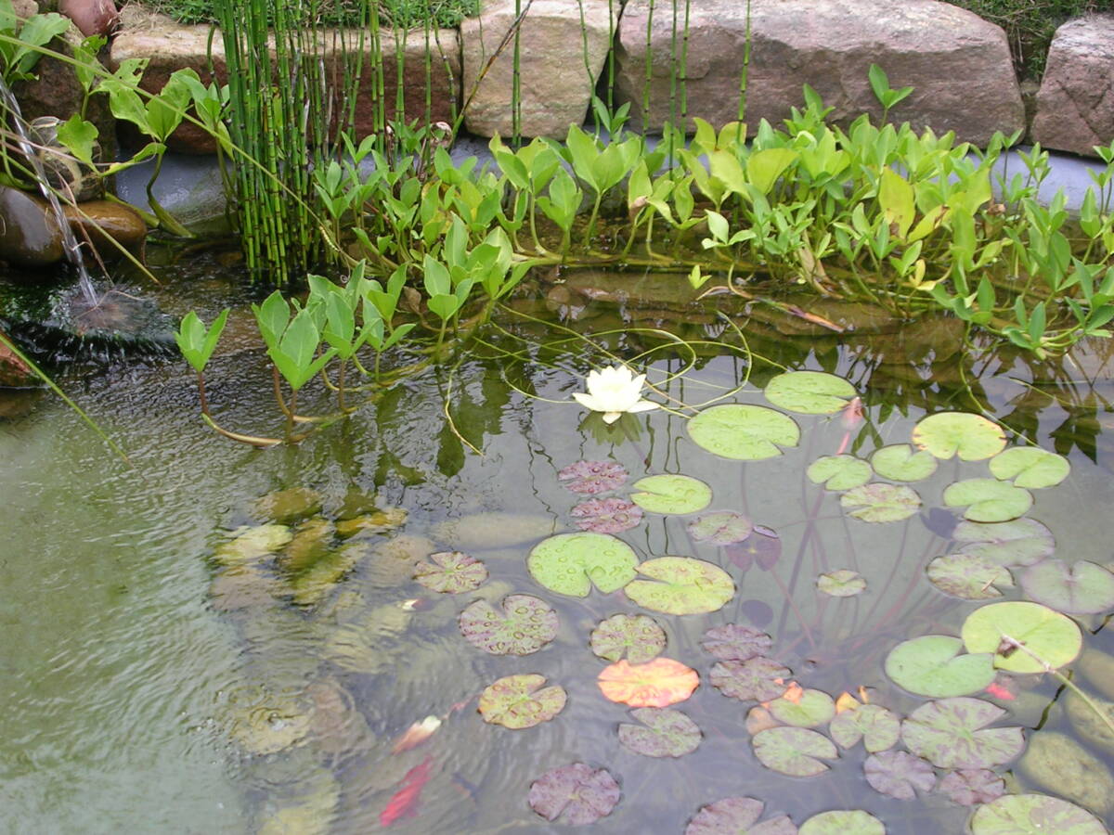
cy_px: 418
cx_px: 557
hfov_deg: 29.0
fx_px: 2156
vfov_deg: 21.9
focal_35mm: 67
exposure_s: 1/110
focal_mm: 10.2
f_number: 3.6
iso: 50
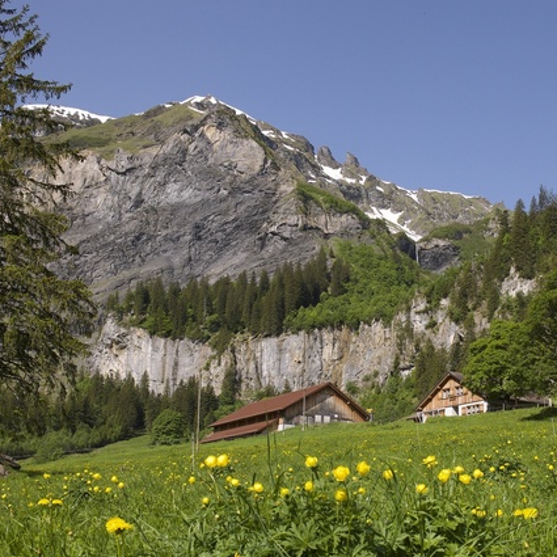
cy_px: 293
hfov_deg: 41.6
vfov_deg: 41.8
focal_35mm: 40
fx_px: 728
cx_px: 337
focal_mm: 29
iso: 200
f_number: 9
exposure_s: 1/320
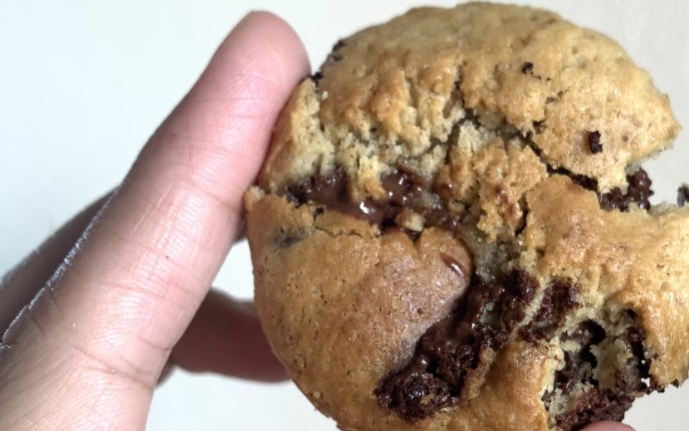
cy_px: 327
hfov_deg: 39.1
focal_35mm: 51
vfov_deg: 25.0
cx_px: 464
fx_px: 958
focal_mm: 4.25
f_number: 1.8
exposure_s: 1/60
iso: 100
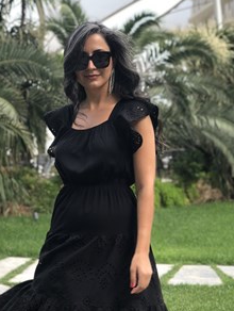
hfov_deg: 16.4
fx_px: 809
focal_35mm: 90
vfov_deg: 21.5
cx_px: 79
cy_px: 244
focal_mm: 6
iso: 16
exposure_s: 1/120
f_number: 2.4
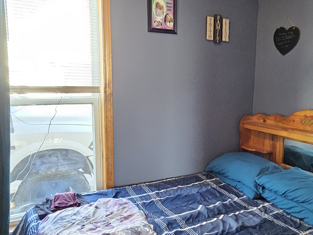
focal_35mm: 30
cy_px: 123
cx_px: 198
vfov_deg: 46.8
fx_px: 271
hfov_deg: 59.1
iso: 320
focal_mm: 1.74
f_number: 2.2
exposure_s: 1/40
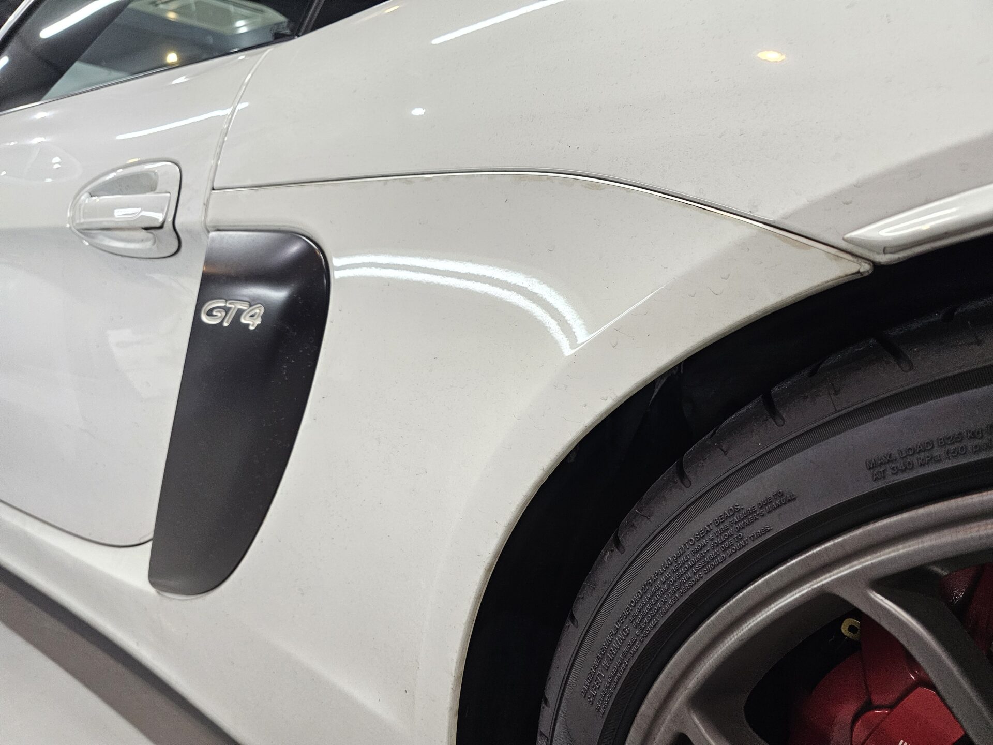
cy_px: 372
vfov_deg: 58.9
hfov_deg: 73.9
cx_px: 496
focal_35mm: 23
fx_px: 660
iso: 400
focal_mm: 6.3
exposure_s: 1/359
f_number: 1.7
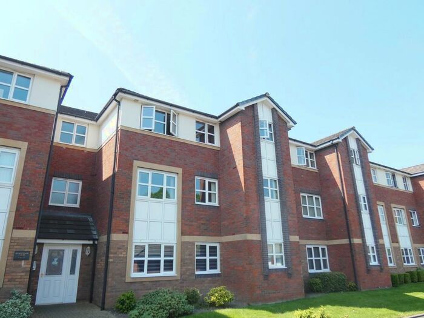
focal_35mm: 25
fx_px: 306
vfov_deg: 54.9
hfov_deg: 69.4
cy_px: 159
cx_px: 212
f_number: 3
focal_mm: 4.4
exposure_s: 1/500
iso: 80
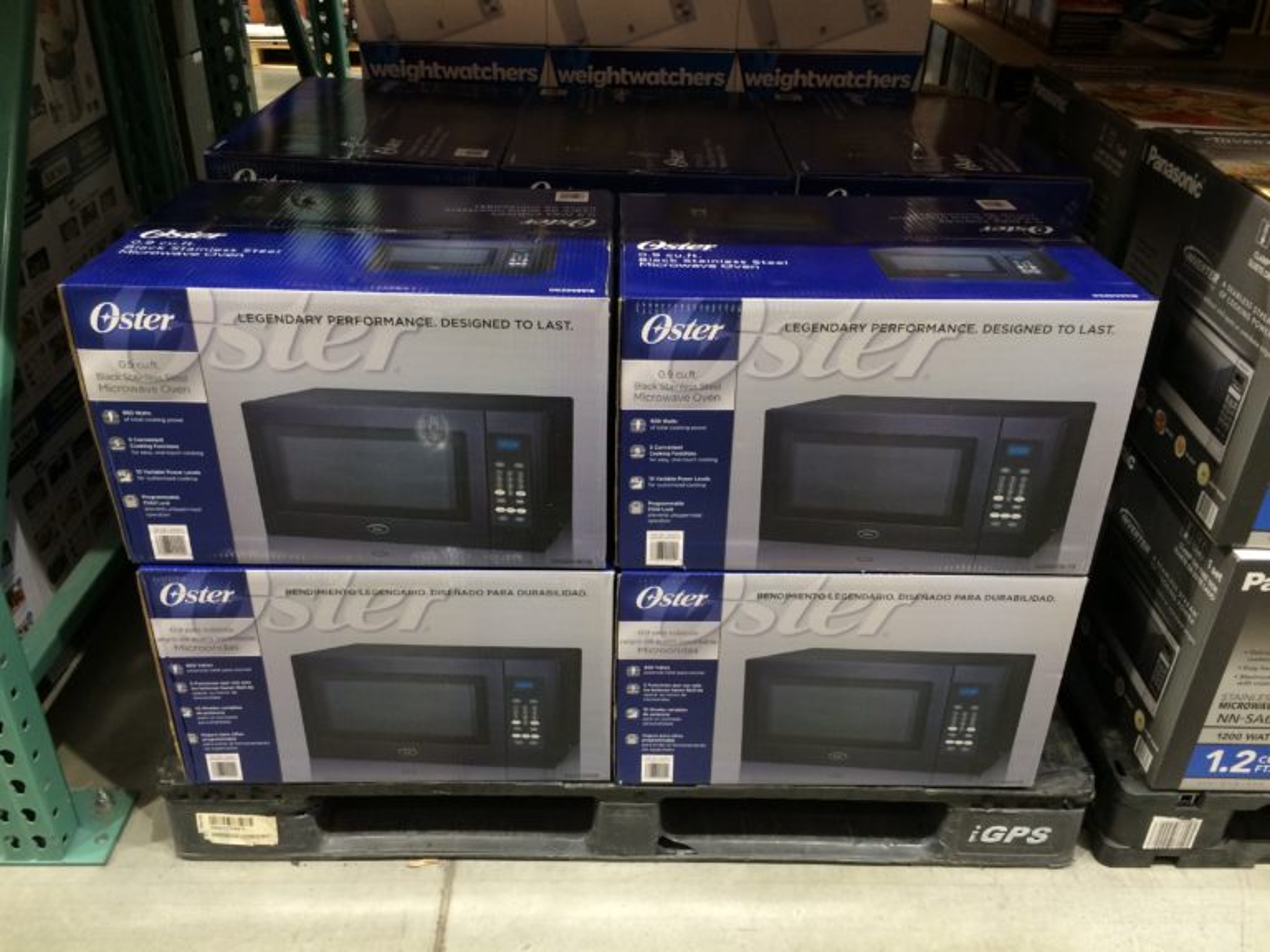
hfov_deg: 61.7
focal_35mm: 29
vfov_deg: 48.2
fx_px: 1064
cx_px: 635
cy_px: 476
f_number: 2.2
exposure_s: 1/33
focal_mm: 4.15
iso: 200
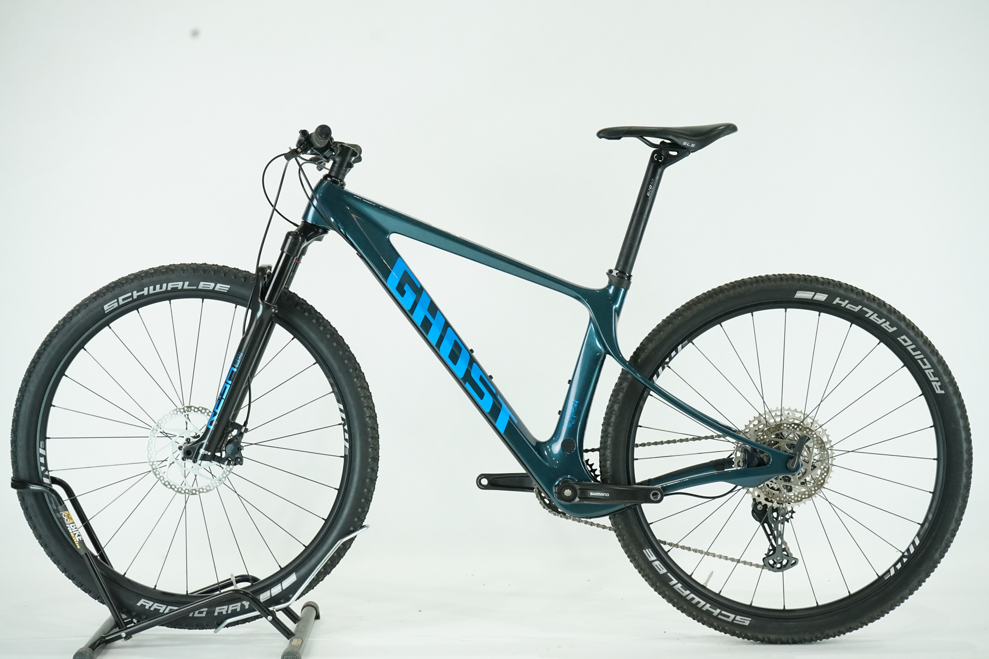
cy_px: 330
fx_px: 1731
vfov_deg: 21.6
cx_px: 494
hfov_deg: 31.9
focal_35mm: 63
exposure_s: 1/200
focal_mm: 63
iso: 3200
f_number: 8
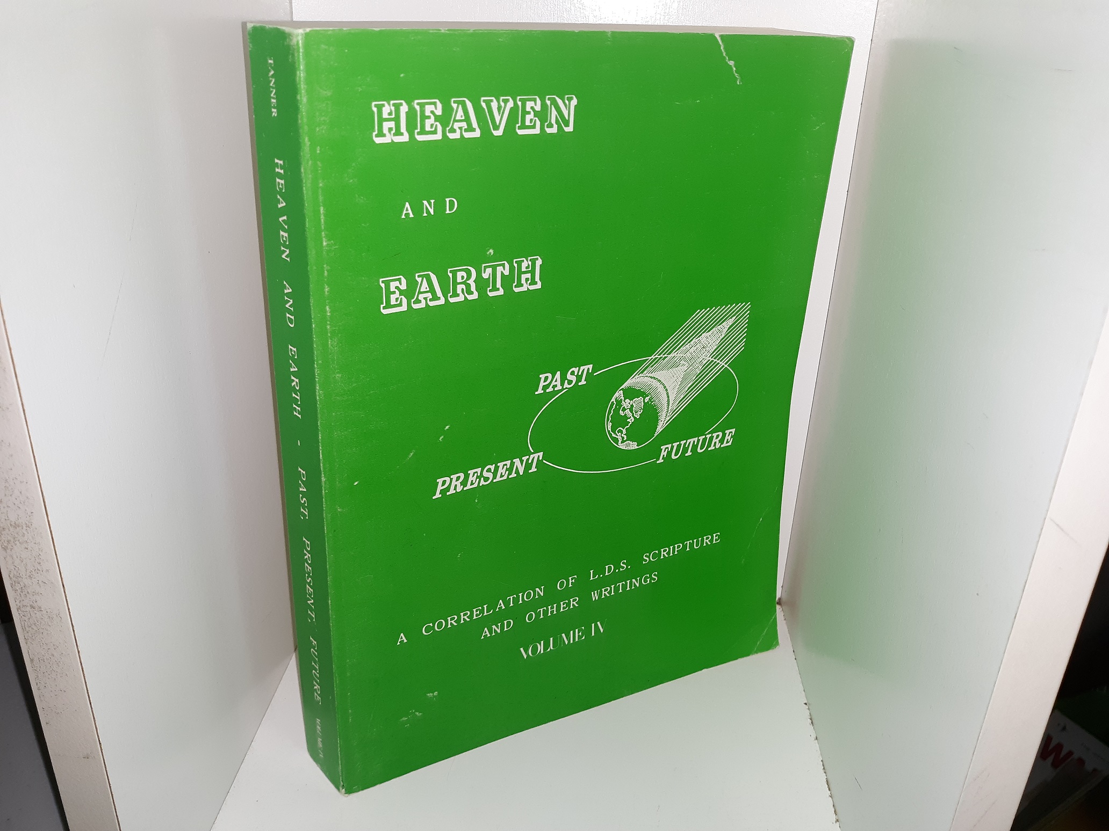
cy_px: 416
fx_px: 897
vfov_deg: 49.7
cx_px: 554
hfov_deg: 63.4
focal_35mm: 28
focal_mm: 3.7
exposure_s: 1/120
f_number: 1.7
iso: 64
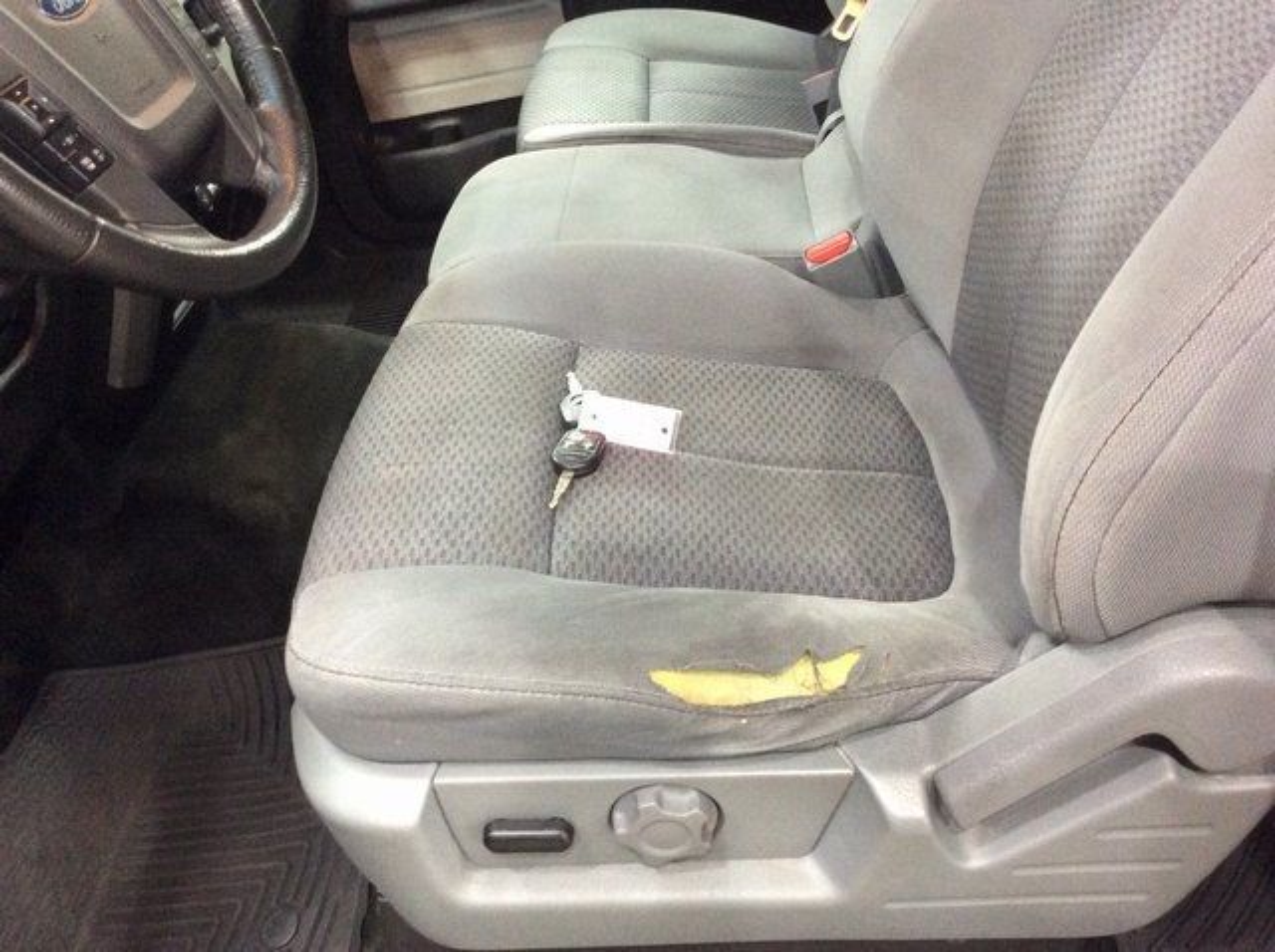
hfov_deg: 56.9
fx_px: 1177
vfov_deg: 44.1
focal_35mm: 32
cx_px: 638
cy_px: 476
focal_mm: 3.3
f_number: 2.4
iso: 320
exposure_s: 1/17
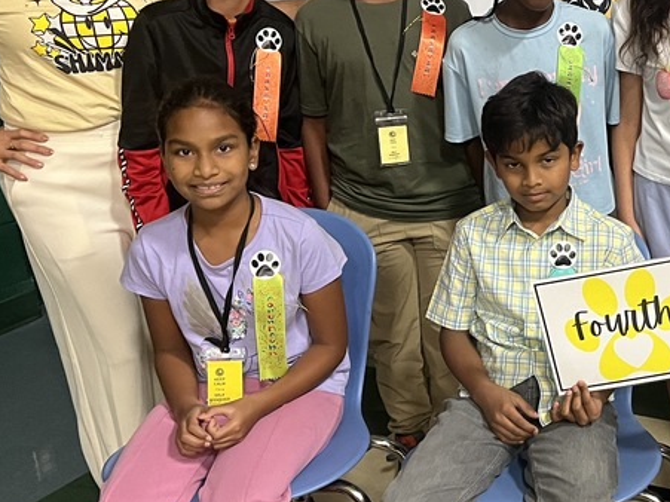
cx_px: 689
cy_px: 233
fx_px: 1142
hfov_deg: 30.2
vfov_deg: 24.8
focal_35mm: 59
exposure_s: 1/40
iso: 400
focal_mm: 5.1
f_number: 1.6
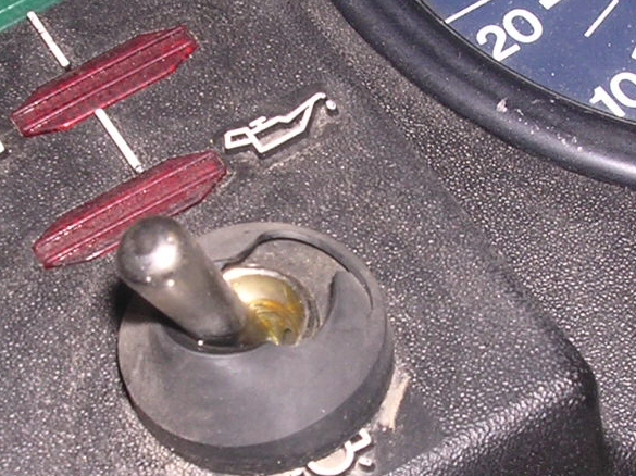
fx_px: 1910
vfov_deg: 14.2
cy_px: 274
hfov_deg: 18.9
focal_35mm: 104
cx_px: 300
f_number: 5.6
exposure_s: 1/60.1
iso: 100
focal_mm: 5.8
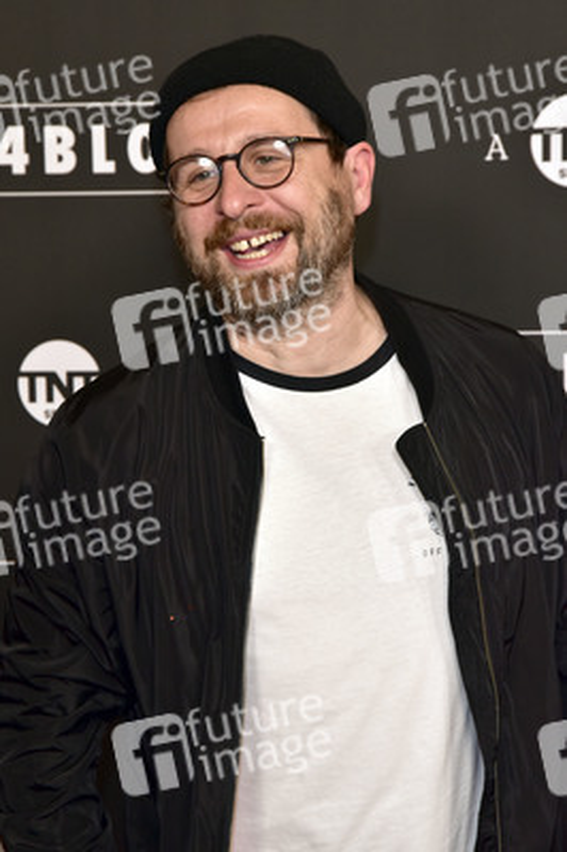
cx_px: 284
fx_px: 2485
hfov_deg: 13.0
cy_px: 426
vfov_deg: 19.5
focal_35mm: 105
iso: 2000
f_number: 8
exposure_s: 1/250
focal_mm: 105
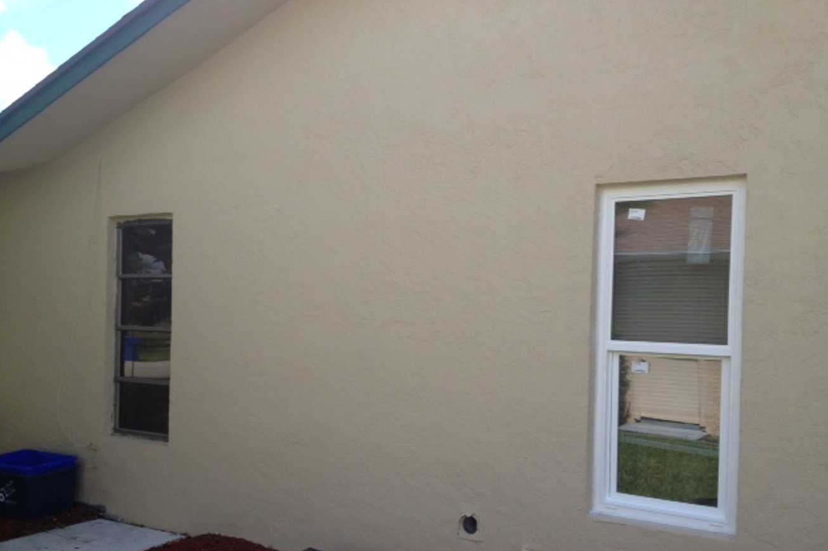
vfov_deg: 35.9
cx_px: 412
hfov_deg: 51.9
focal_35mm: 37
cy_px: 313
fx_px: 851
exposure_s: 1/679
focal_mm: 4.28
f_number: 2.4
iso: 50
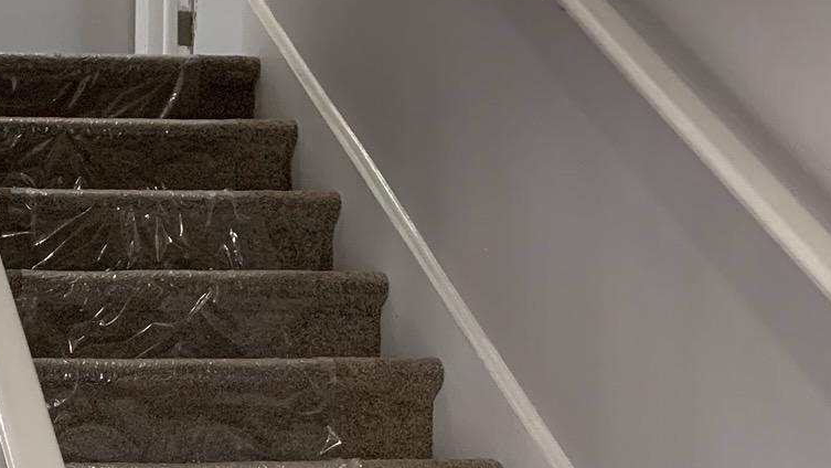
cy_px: 805
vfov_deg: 14.1
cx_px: -120
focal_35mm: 77
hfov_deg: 25.2
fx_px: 1697
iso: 250
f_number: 1.8
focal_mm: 4.25
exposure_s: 1/60
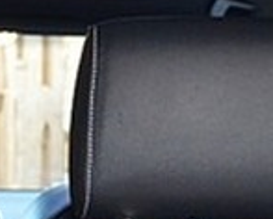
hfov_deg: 7.1
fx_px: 2176
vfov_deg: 5.6
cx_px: -84
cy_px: 439
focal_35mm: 269
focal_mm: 22
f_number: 3.8
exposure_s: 1/100
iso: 400
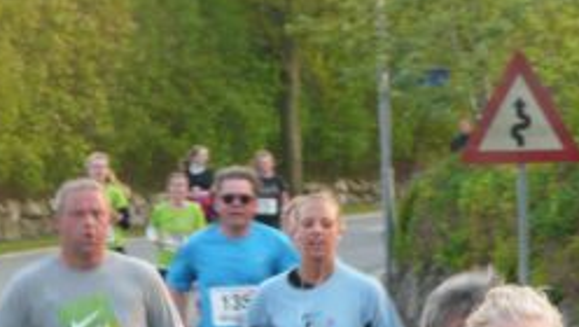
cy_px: 412
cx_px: 399
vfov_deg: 2.9
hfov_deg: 5.2
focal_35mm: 415
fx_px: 6377
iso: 100
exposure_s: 1/40
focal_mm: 31
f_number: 4.8
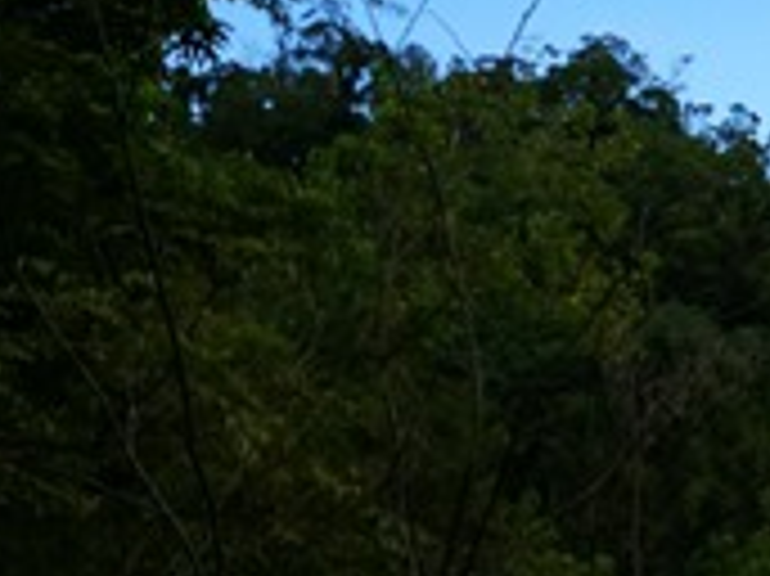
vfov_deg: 15.4
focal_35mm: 95
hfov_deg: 18.5
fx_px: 2112
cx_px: 1135
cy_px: 112
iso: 50
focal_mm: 4.5
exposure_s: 1/894
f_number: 2.2
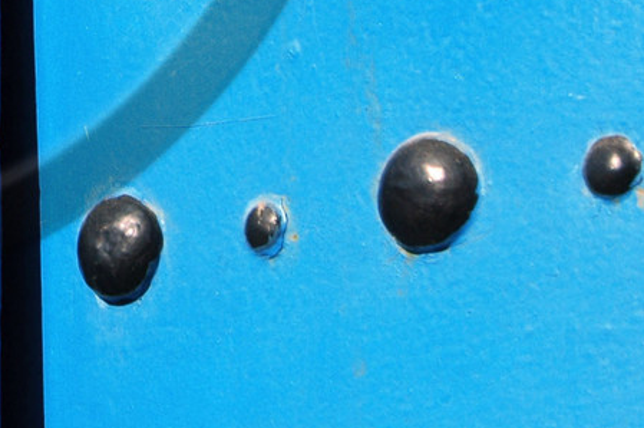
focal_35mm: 139
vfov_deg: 9.5
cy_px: -292
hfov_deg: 14.1
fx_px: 2483
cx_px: -235
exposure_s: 1/200
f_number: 11
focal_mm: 26
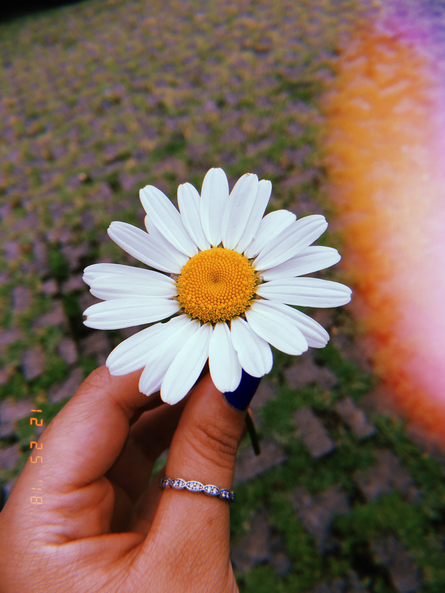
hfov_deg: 48.2
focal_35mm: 29
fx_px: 497
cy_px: 296
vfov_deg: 61.7
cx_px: 222
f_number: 2.2
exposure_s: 1/927
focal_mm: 4.15
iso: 25
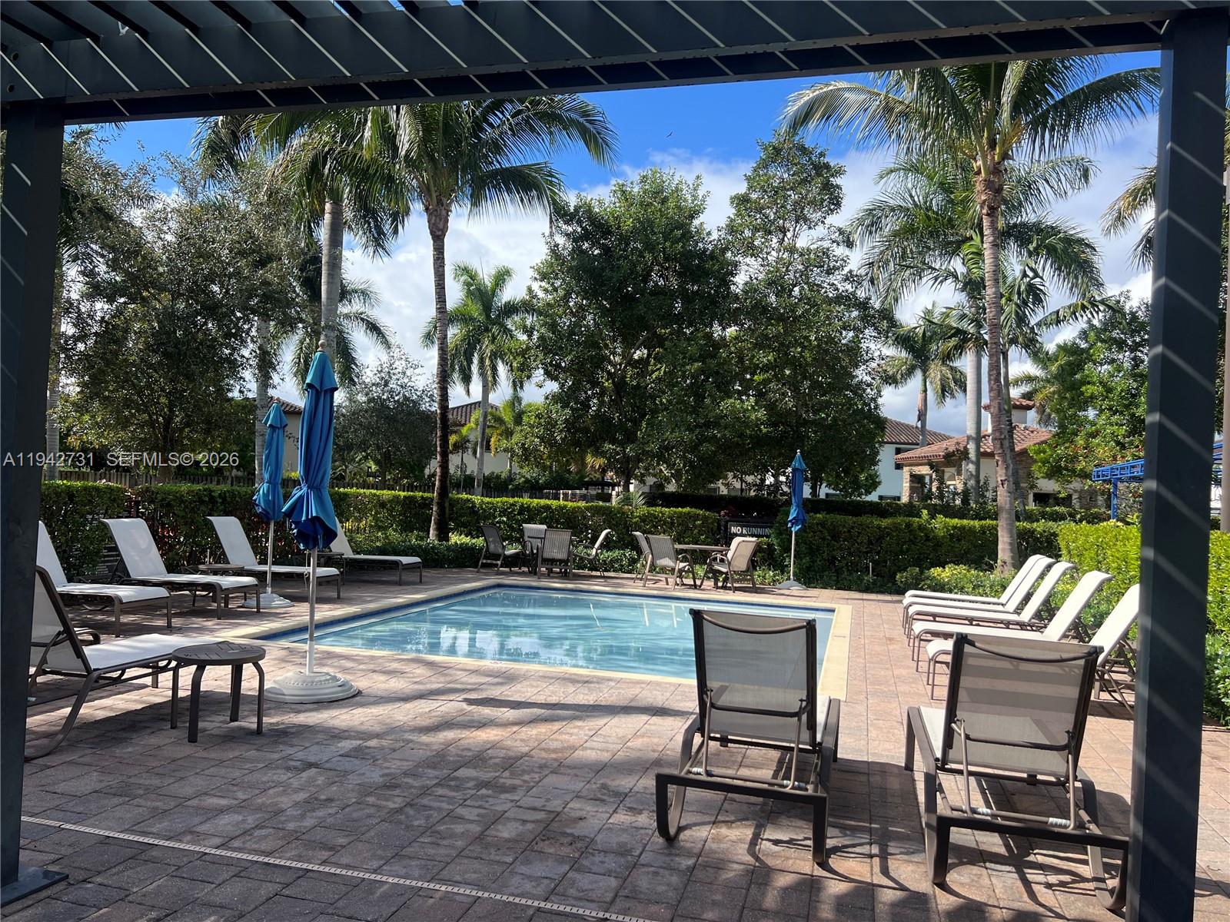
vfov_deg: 53.1
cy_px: 461
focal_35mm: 26
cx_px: 615
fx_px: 924
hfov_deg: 67.3
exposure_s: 1/2841
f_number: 1.5
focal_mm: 5.7
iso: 50
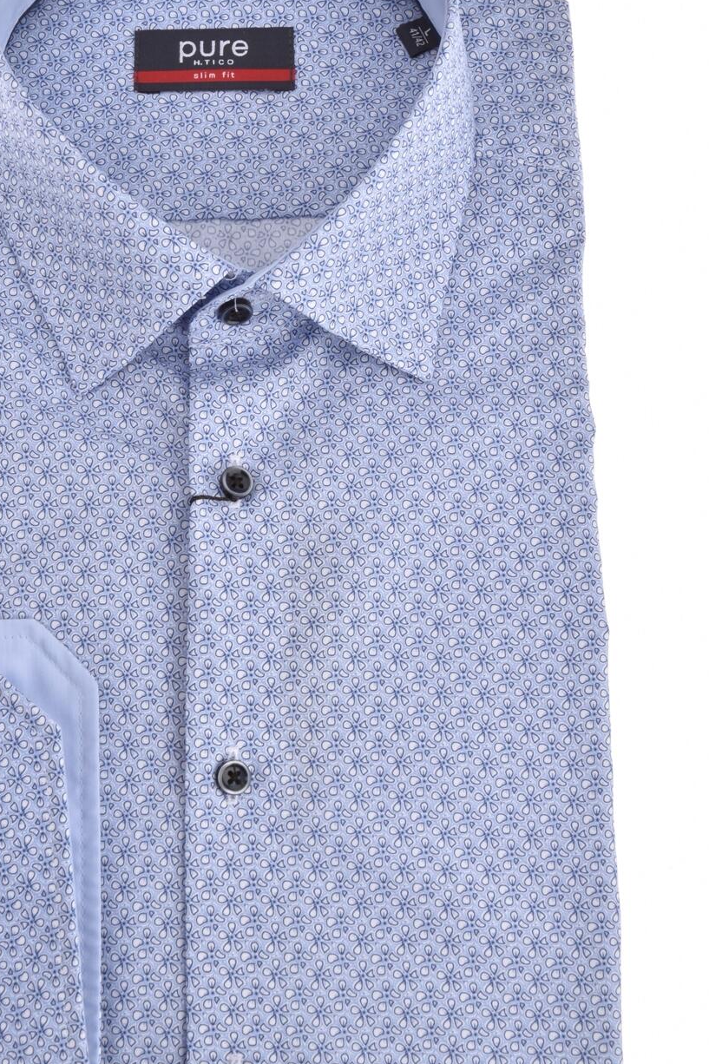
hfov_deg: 13.0
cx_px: 233
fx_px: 3103
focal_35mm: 105
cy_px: 463
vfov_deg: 19.4
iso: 100
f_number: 18
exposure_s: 1/80
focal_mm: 52
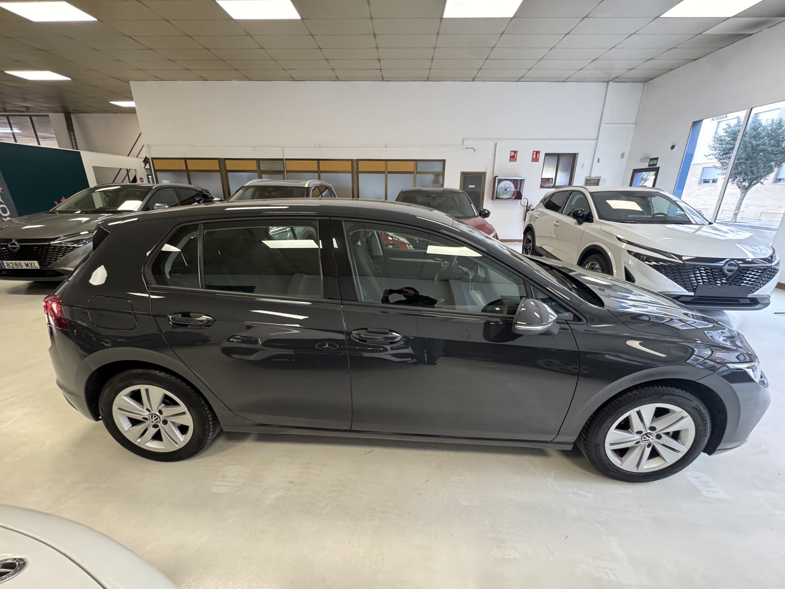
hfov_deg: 102.1
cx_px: 392
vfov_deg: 85.7
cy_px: 294
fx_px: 317
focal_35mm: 14
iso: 320
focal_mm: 2.22
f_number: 2.2
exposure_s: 1/76
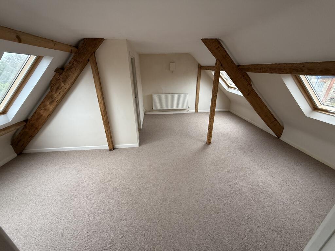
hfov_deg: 102.1
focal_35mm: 14
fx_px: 135
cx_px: 168
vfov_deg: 85.7
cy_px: 126
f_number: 2.2
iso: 250
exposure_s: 1/99
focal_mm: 2.22
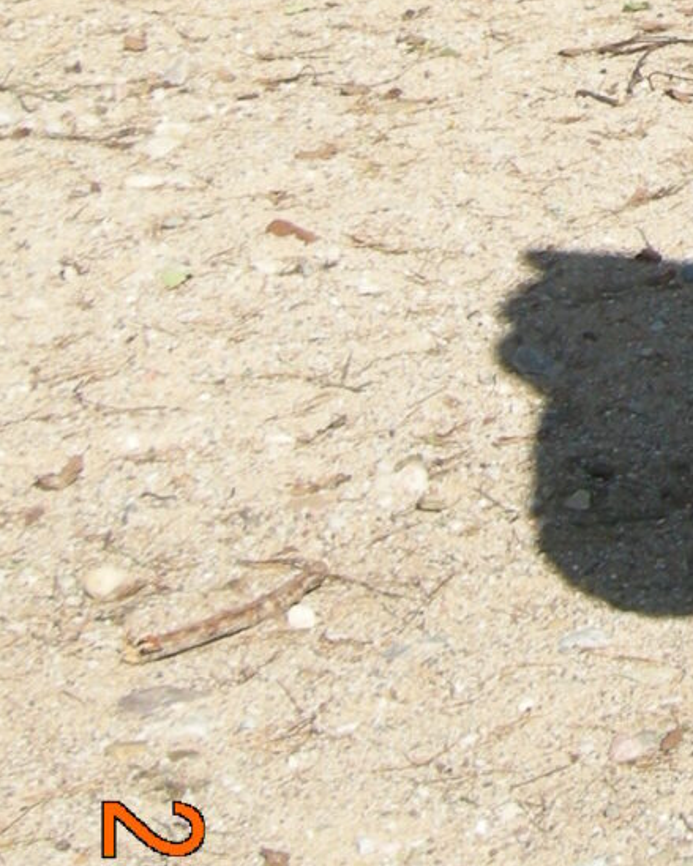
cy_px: -358
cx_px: 1351
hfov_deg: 8.9
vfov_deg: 11.4
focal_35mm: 164
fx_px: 4206
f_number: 4.8
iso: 64
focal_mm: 7.5
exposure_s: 1/243
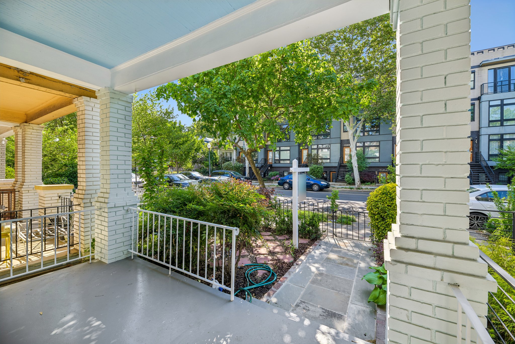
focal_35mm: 14
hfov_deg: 104.3
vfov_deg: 81.2
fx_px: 200
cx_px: 258
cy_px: 172
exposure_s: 1/50
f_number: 8
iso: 100
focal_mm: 14
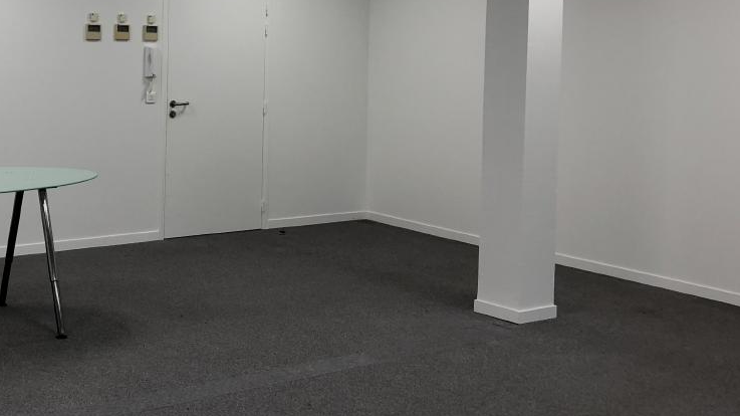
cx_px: 205
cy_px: 82
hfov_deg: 38.4
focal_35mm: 53
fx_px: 1040
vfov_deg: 22.3
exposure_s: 1/50
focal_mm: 3.99
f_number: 1.8
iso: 32
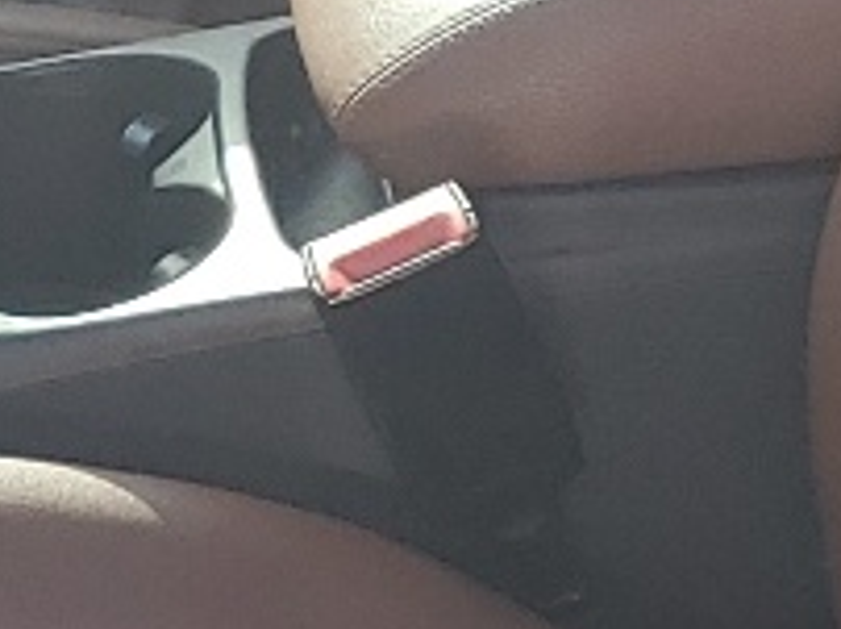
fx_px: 4999
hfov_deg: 9.4
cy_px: 175
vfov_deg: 7.2
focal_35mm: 206
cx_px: -416
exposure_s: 1/250
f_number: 1.5
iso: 50
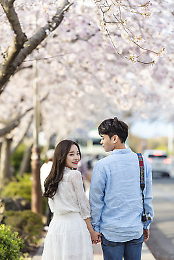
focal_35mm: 160
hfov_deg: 8.6
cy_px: 130
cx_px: 87
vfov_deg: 12.8
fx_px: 1159
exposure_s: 1/320
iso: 100
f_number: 2.8
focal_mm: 160
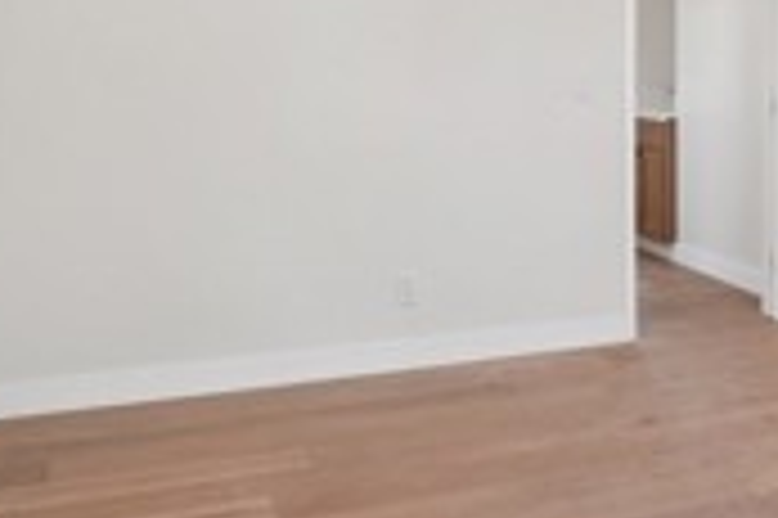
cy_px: 36
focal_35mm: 48
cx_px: 652
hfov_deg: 39.1
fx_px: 1036
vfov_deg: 26.9
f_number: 8
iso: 400
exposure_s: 1/25
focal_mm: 13
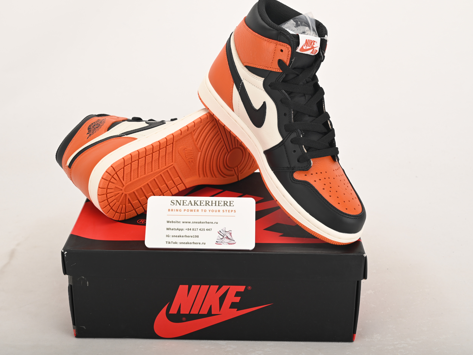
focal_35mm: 56
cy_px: 170
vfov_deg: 26.1
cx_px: 227
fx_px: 765
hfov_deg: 34.3
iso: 100
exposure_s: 1/200
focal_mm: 49
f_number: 11
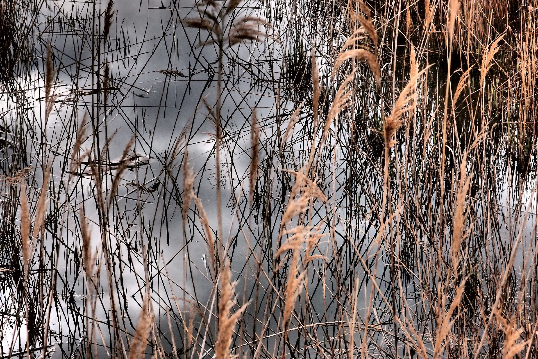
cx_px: 270
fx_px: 1748
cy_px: 169
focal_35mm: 117
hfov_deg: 17.5
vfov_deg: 11.7
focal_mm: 24
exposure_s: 1/400
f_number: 3.5
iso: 100
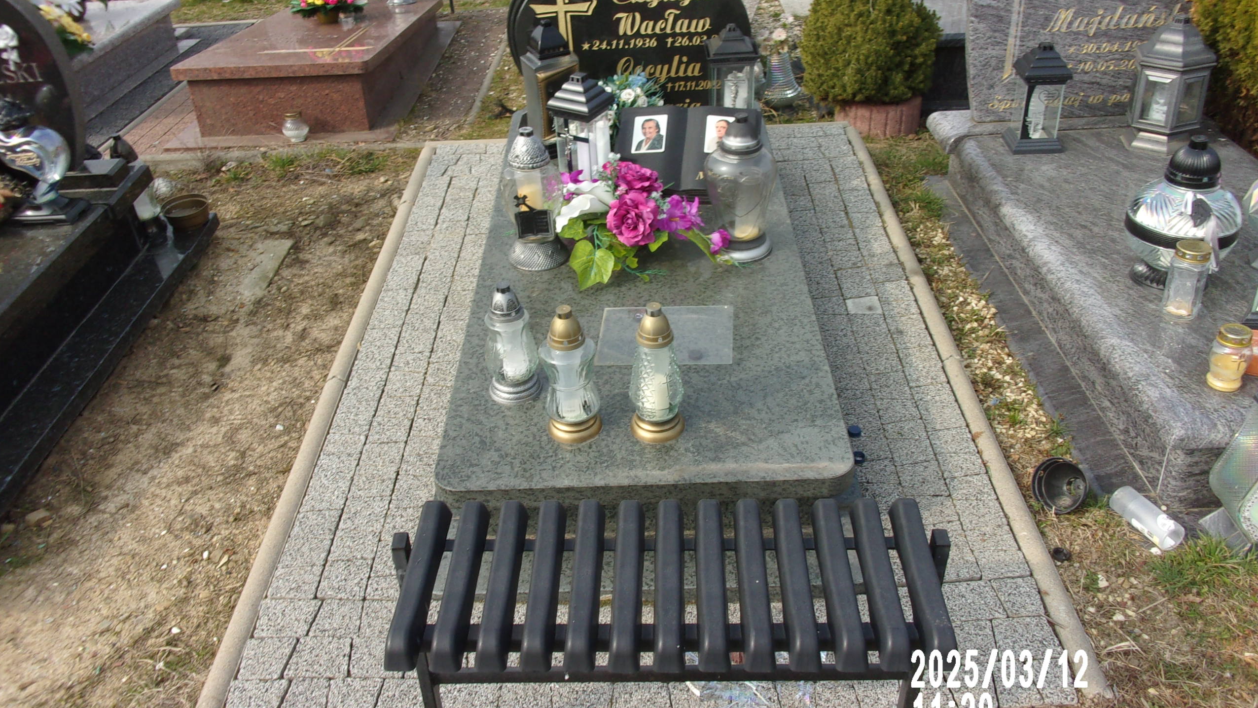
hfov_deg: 62.6
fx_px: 1034
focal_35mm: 31
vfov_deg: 37.7
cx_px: 635
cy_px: 317
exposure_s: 1/58
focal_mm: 5.1
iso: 80
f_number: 10.8
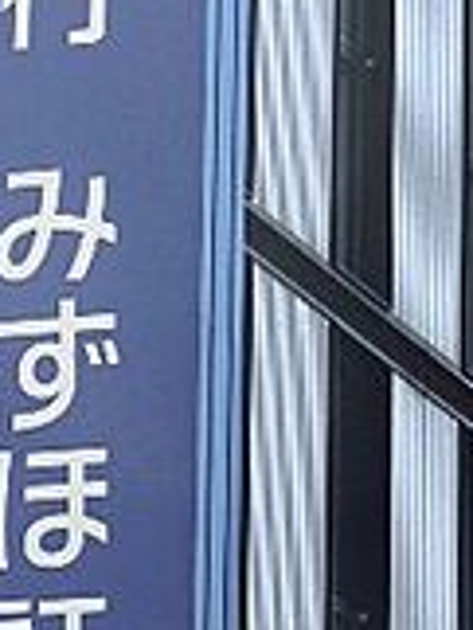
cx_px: 168
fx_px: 6132
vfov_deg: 5.9
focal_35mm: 337
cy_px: 145
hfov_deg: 4.4
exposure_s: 1/500
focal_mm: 20.4
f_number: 5.1
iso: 125
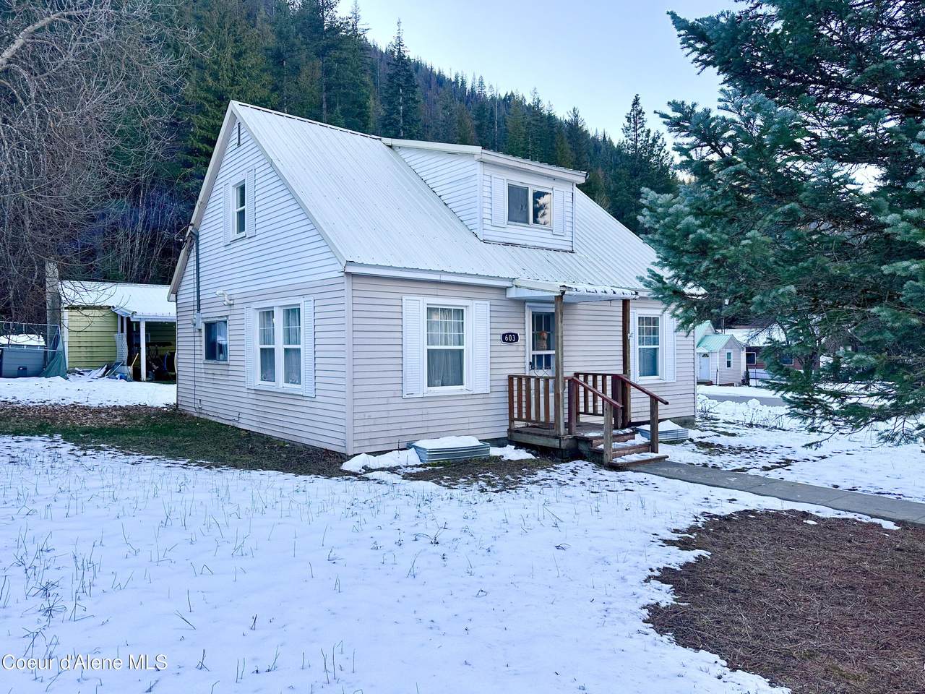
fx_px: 641
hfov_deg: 71.6
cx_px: 462
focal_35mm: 24
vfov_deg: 56.8
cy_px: 347
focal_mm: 6.86
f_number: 1.78
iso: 80
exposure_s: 1/829
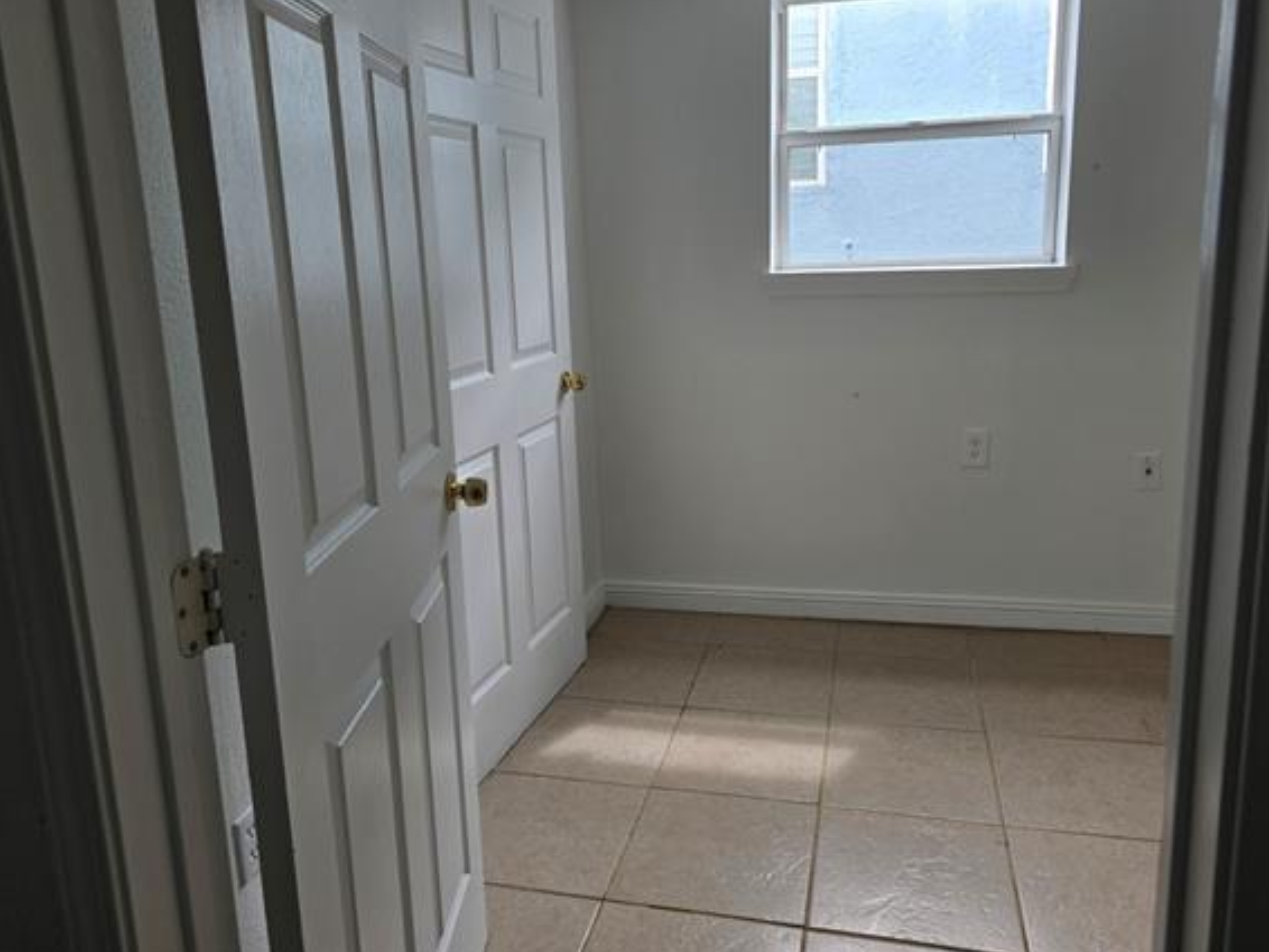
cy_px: 426
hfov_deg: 67.3
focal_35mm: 26
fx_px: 954
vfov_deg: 53.0
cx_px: 661
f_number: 1.7
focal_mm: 6.3
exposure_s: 1/180
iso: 40
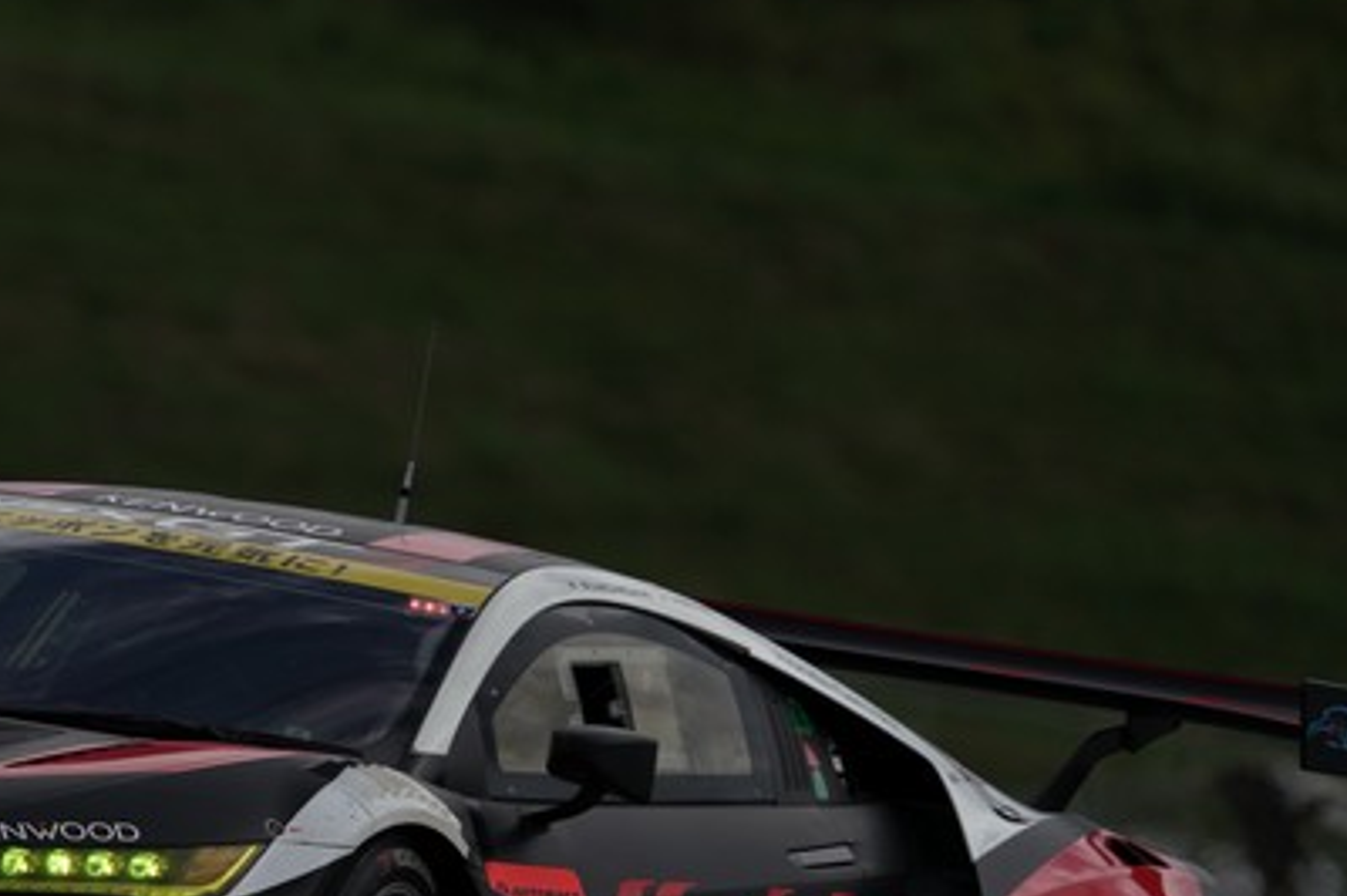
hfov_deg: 2.3
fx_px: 33684
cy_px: 596
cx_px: 189
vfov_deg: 1.5
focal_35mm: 901
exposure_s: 1/800
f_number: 7.1
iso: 100
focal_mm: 500
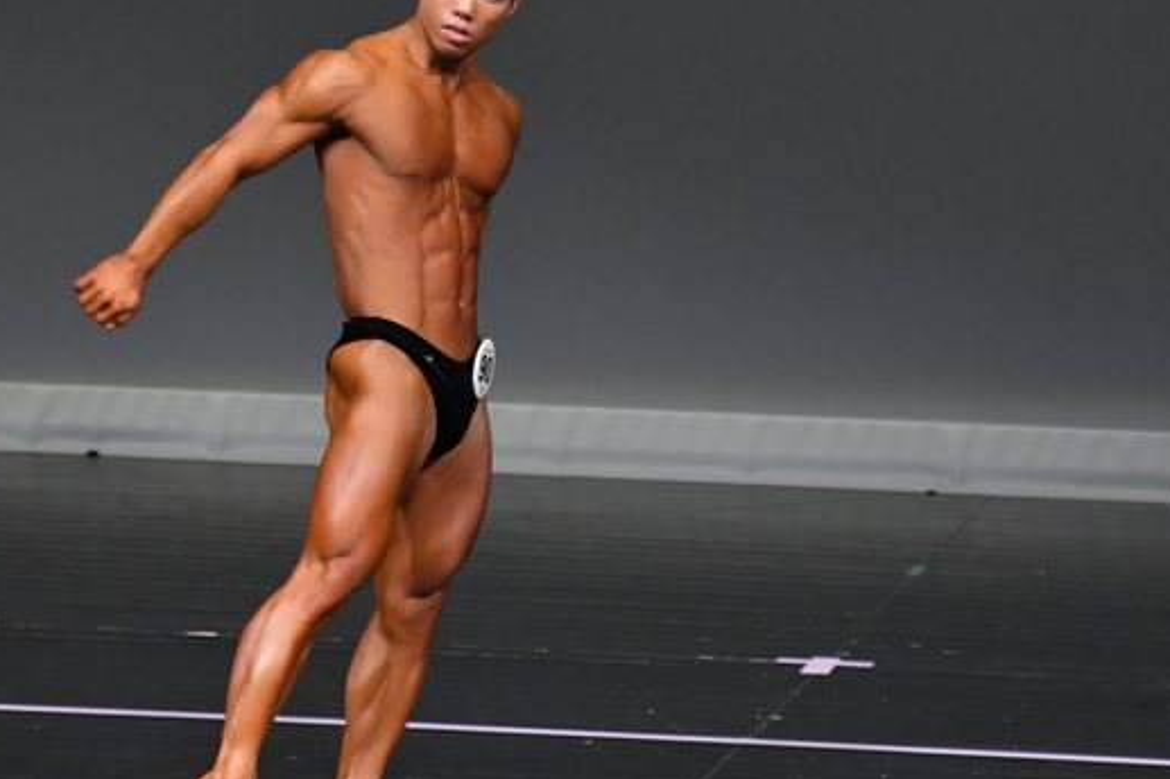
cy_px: 362
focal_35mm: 562
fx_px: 18253
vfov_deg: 2.4
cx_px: 485
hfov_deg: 3.7
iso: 4000
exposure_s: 1/400
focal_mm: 250
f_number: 5.6
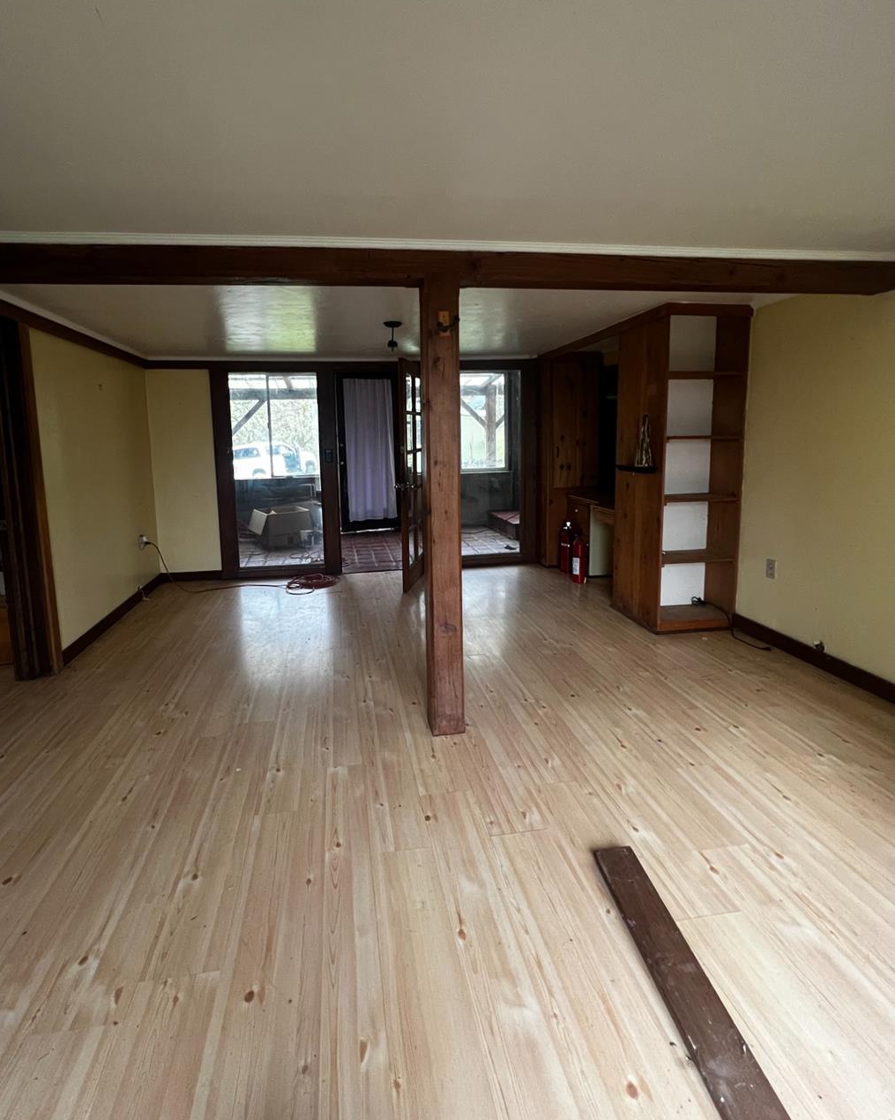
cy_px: 497
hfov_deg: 83.8
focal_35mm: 15
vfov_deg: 96.4
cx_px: 405
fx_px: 497
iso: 400
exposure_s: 1/60
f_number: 1.8
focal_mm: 1.57
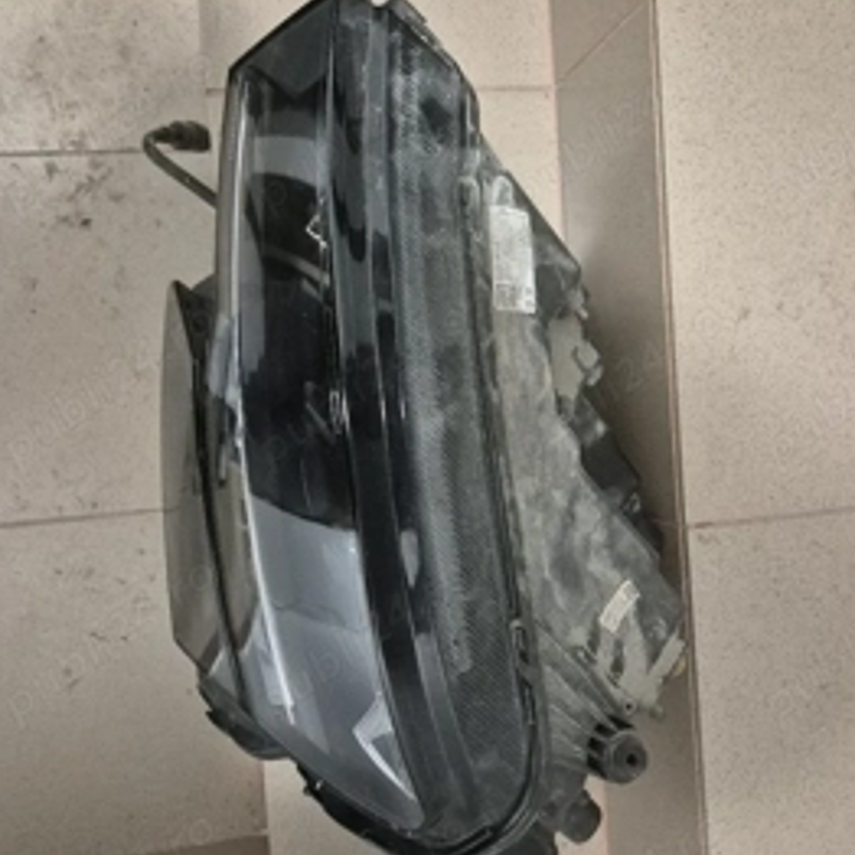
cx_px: 428
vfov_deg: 52.5
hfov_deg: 52.5
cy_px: 424
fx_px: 866
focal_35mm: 31
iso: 2500
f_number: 1.8
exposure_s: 1/100
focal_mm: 5.4
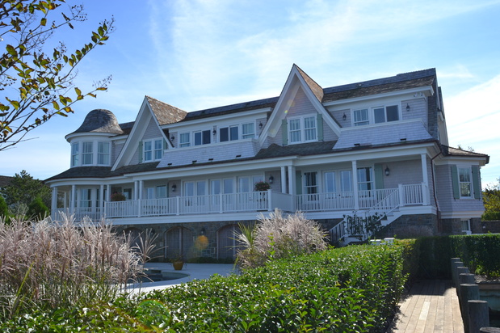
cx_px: 250
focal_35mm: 30
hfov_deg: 62.0
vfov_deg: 43.6
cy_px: 166
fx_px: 416
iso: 100
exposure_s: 1/250
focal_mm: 20
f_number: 8
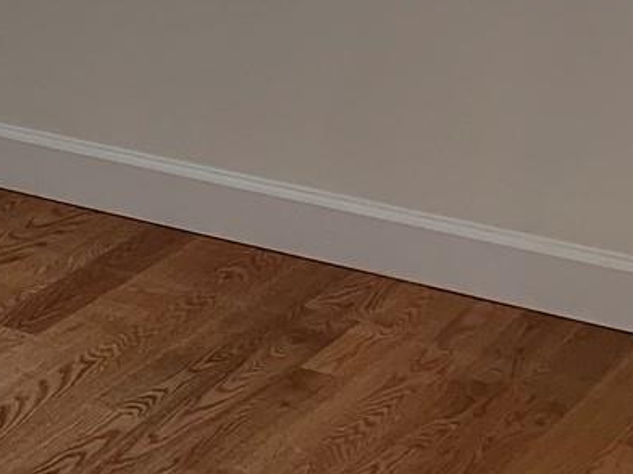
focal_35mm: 136
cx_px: -741
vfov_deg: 10.8
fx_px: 2487
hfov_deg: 12.3
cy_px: 11
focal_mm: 4.25
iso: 64
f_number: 1.8
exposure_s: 1/120
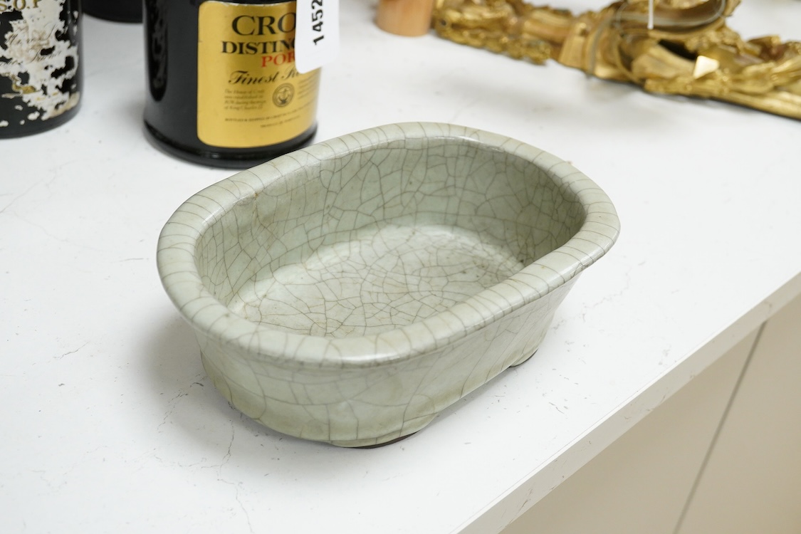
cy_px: 267
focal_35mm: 45
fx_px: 1001
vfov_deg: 29.9
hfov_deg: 43.6
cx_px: 400
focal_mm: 30
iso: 2500
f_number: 9
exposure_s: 1/160
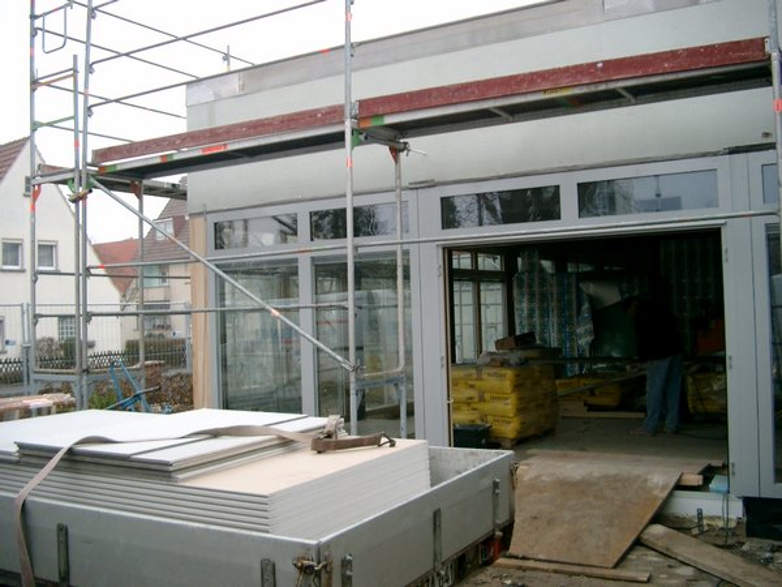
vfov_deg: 38.7
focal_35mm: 37
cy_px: 294
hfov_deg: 50.1
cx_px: 391
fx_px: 836
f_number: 2.6
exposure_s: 1/125
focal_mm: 7.6
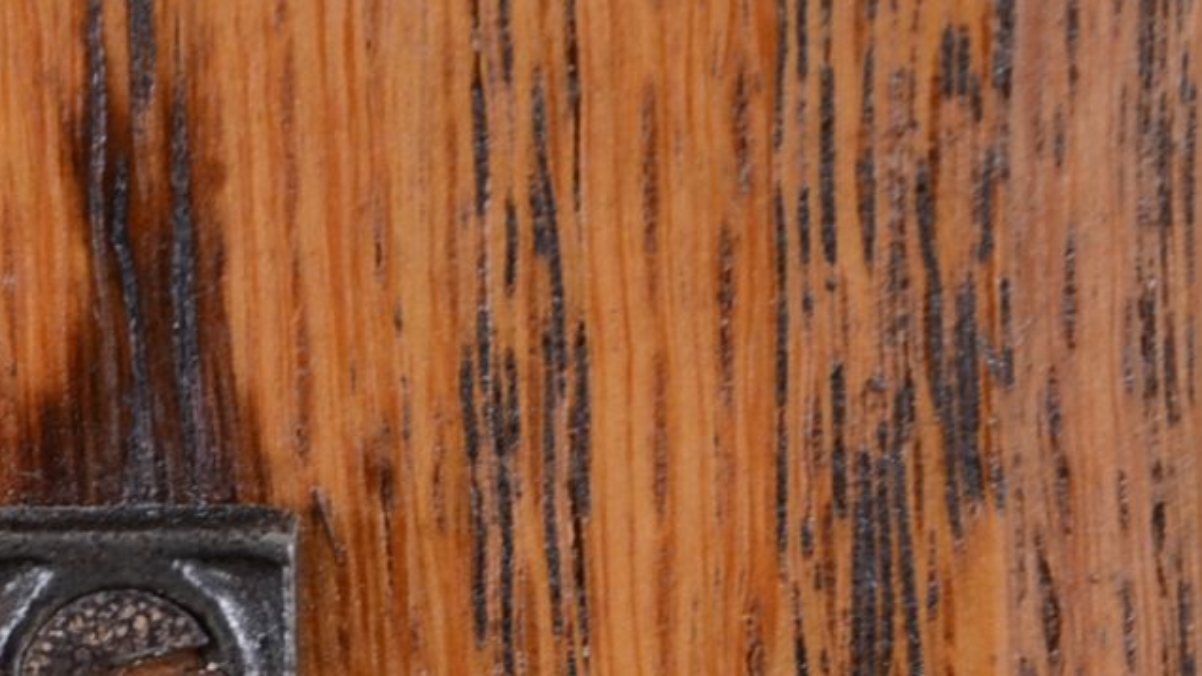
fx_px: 20339
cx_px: -588
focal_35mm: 638
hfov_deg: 3.4
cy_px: 1222
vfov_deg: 1.9
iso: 200
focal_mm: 105
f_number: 8
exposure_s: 1/80
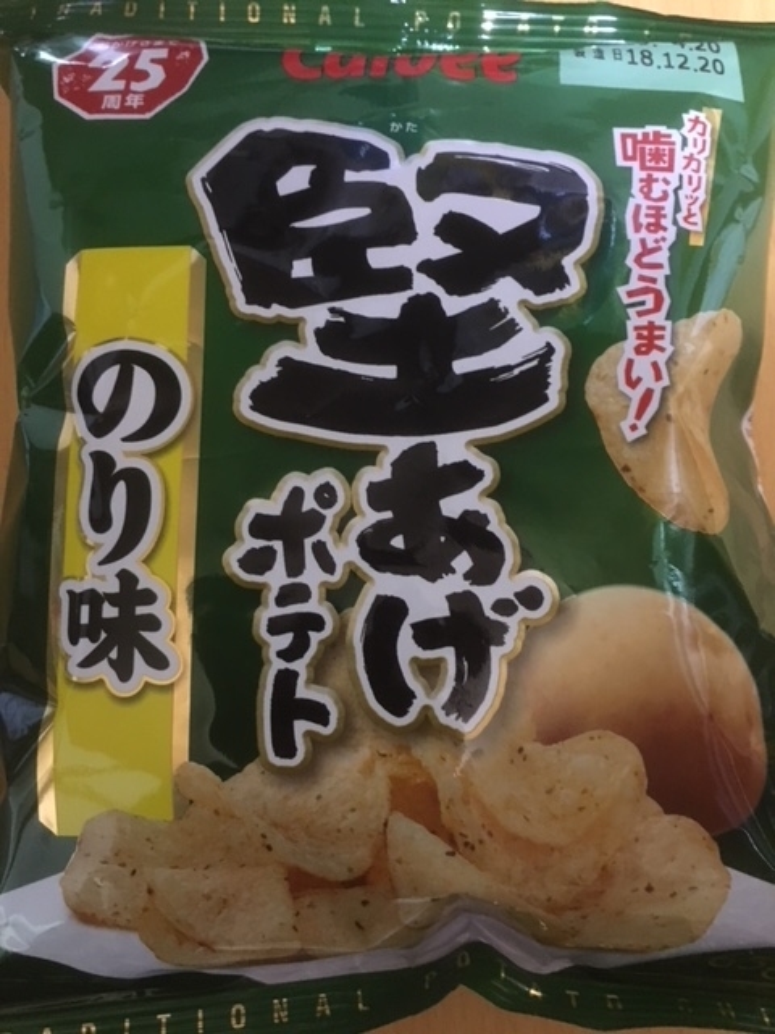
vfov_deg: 61.7
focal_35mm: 29
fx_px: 866
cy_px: 517
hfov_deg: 48.2
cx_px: 388
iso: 400
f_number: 2.2
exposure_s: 1/15
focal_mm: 4.15
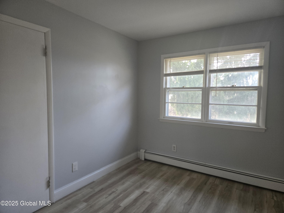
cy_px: 106
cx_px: 142
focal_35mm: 23
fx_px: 189
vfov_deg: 58.9
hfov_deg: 73.9
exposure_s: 1/120
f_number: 1.8
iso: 200
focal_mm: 5.4
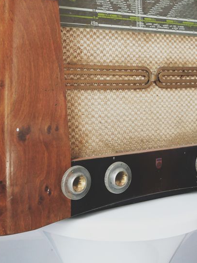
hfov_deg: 26.6
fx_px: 417
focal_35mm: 55
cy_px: 73
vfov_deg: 34.4
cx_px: 97
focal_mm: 15
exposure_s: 1/60
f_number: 3.8
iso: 1000
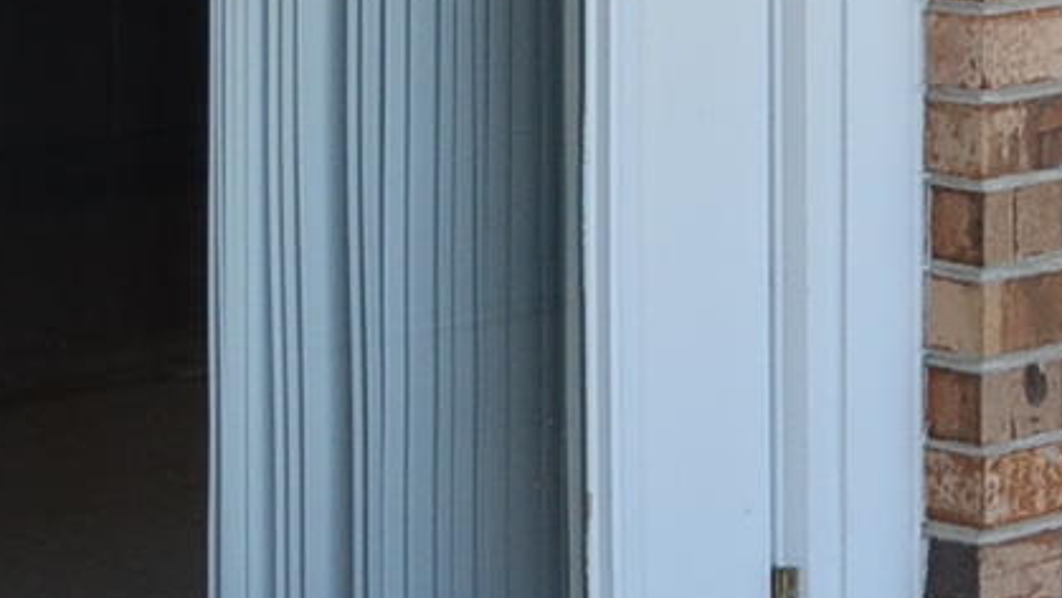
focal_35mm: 166
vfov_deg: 7.1
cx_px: 1972
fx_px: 4676
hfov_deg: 11.9
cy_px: -443
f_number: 5
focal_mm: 18
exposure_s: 1/100
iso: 400
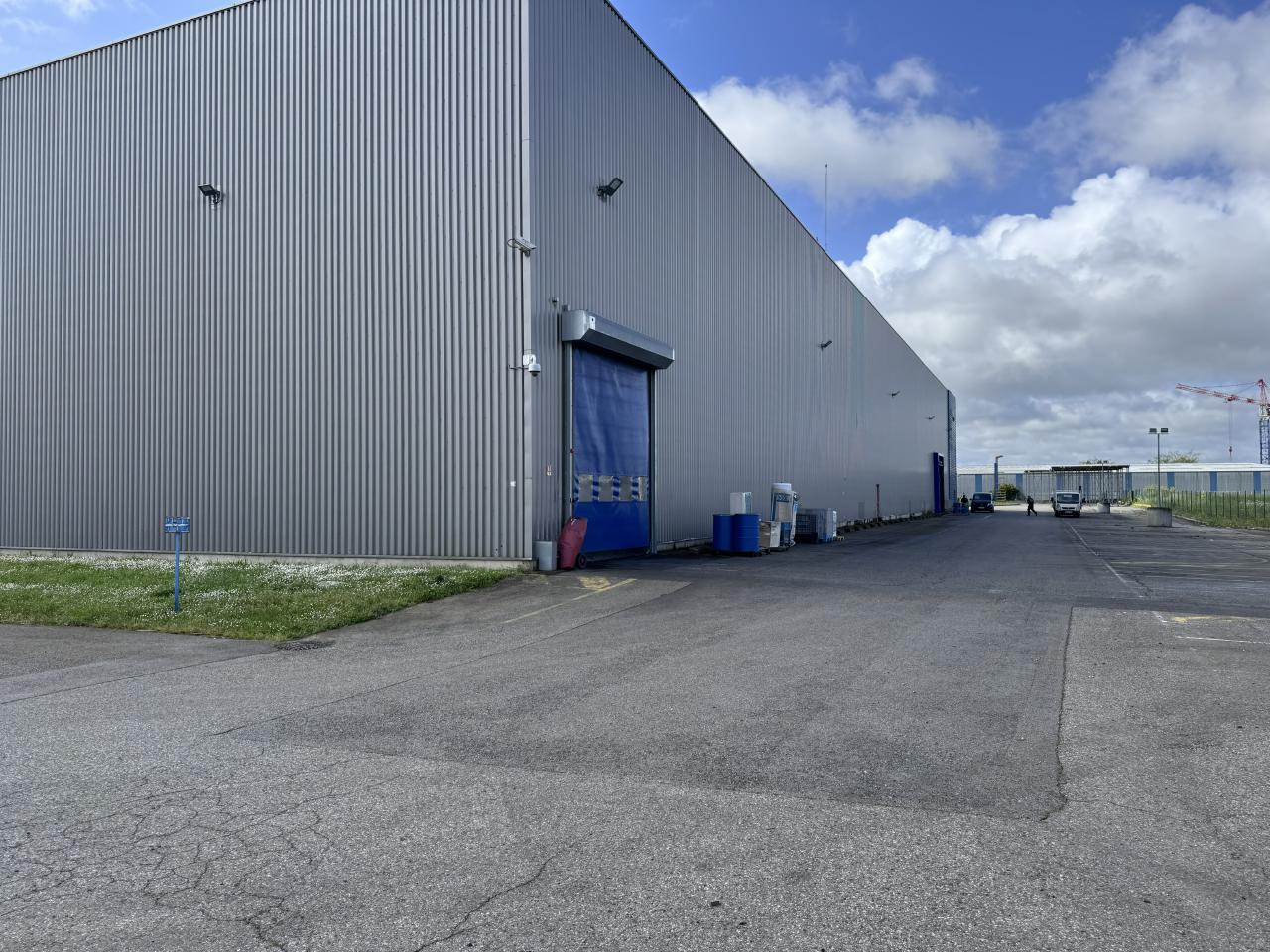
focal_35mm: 24
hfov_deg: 71.6
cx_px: 635
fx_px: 881
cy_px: 476
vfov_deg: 56.8
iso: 80
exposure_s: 1/3413
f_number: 1.78
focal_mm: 6.76
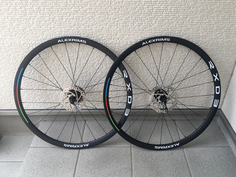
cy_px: 89
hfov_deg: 60.0
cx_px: 120
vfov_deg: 46.8
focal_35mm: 30
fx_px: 205
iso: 25
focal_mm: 4.15
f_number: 2.2
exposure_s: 1/430
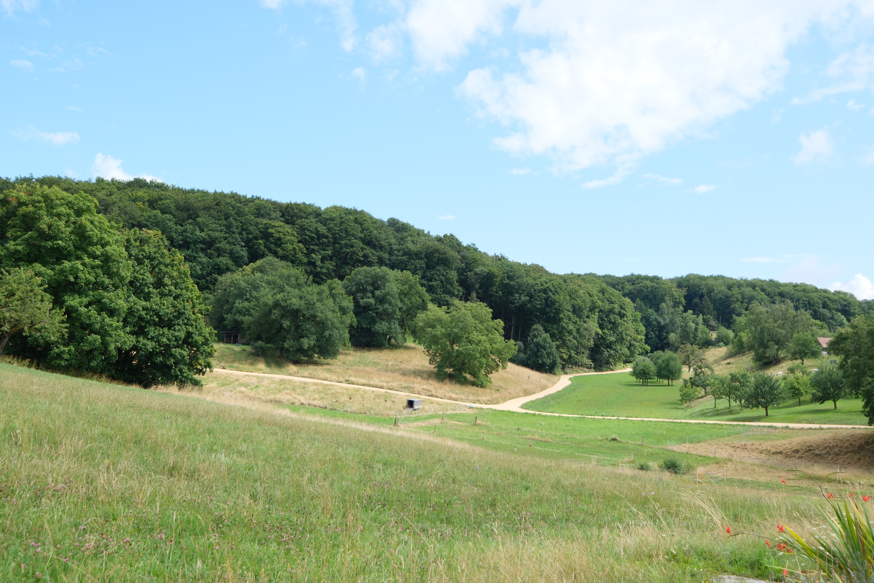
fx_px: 874
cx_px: 437
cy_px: 292
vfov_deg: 36.9
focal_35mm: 36
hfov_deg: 53.1
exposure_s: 1/210
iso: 125
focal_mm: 24
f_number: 5.6
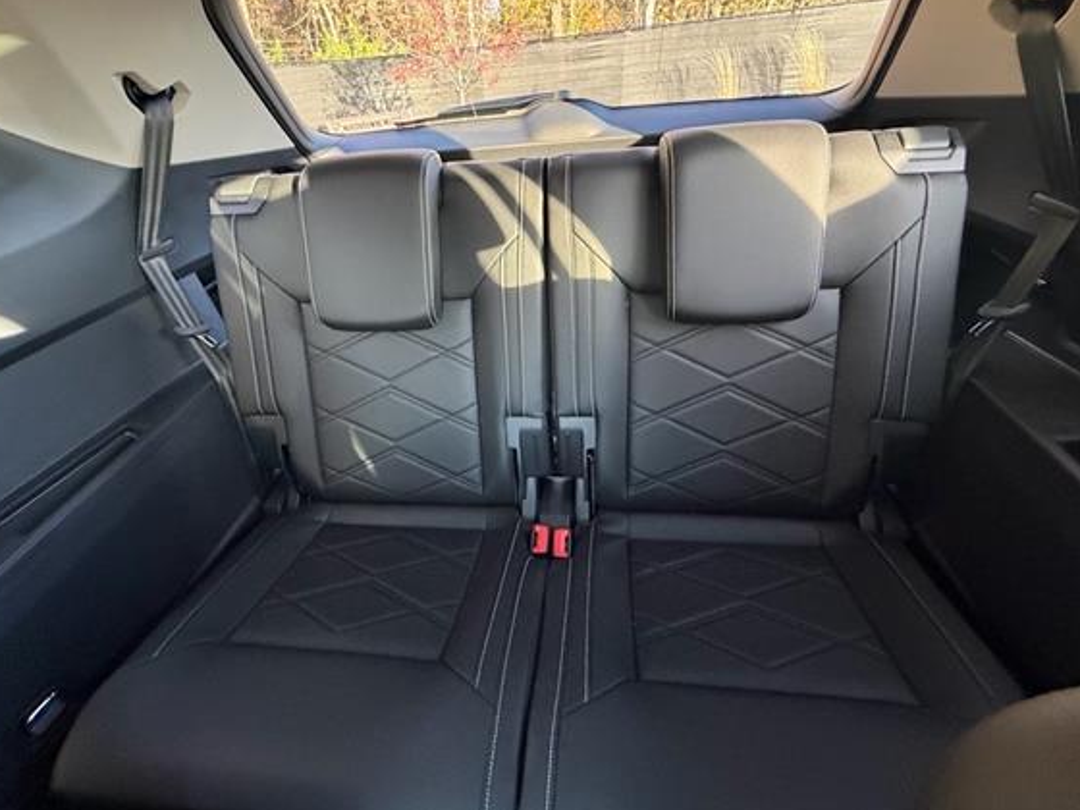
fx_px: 499
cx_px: 528
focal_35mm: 16
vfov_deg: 77.8
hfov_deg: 94.5
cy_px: 361
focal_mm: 2.22
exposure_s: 1/60
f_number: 2.2
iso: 400
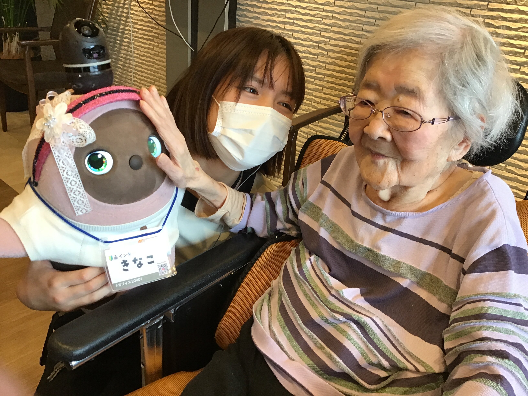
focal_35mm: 31
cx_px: 264
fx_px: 473
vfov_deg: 45.4
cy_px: 198
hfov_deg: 58.4
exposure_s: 1/30
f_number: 2.4
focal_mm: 3.3
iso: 80
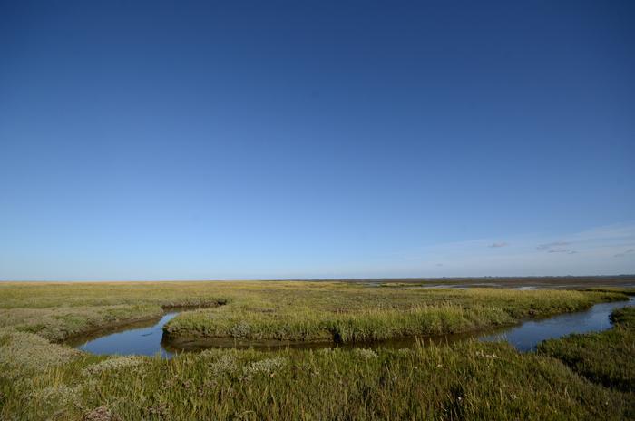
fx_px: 264
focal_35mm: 15
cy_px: 210
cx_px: 318
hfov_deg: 100.5
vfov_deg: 77.1
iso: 400
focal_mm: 10
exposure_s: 1/1250
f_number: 9
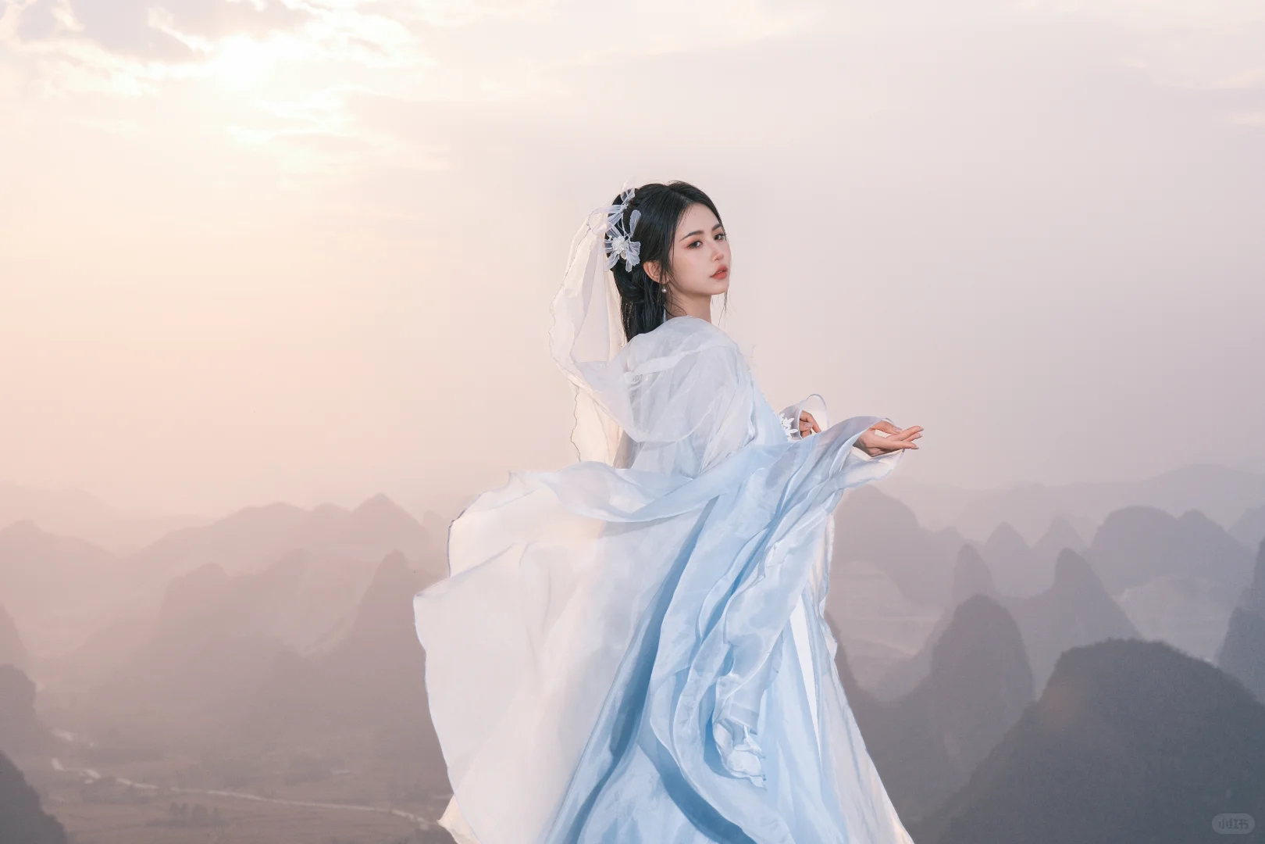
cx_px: 632
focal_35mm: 84
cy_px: 422
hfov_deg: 24.2
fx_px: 2951
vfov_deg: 16.3
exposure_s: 1/500
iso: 500
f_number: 6.4
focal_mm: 56
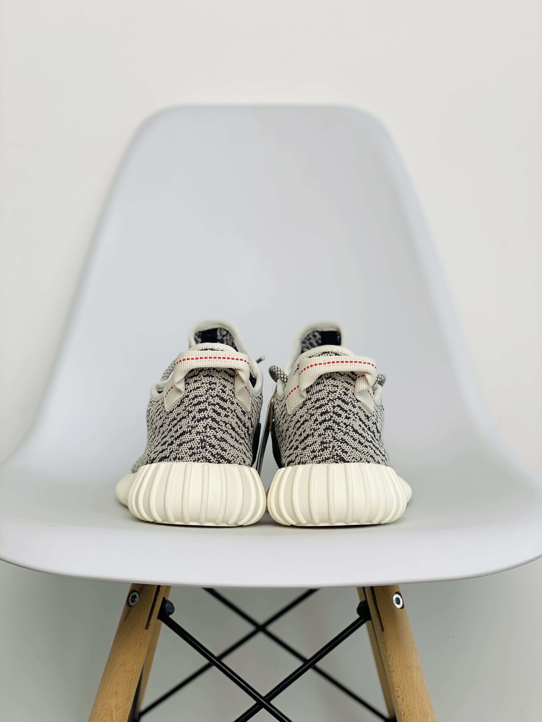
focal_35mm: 52
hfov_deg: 28.0
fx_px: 1086
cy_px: 361
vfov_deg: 36.8
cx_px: 271
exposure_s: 1/149
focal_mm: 6
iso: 20
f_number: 2
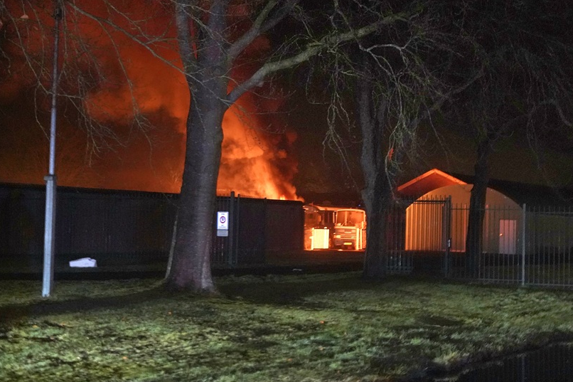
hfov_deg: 28.1
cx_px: 295
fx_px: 1146
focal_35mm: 72
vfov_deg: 18.9
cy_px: 152
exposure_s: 1/15
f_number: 4
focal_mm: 58
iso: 12800
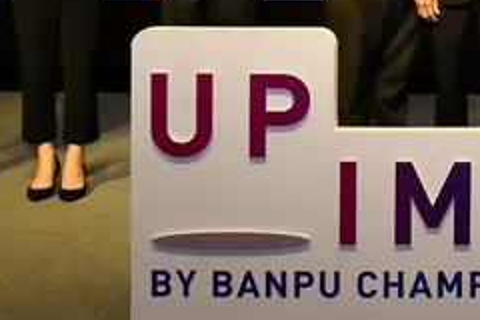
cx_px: 538
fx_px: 1040
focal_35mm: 78
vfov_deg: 16.2
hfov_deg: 24.2
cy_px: -134
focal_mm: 24
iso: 3200
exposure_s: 1/320
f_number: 7.1
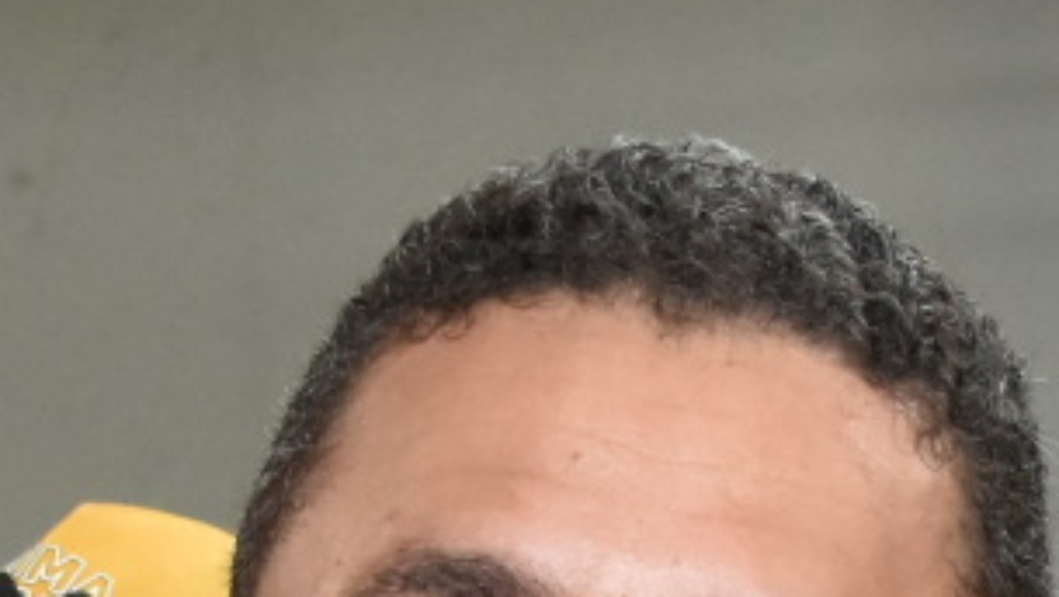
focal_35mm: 217
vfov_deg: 5.4
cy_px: 1604
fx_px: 6097
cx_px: 955
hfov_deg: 9.9
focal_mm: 26
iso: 1250
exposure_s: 1/100
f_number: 5.6
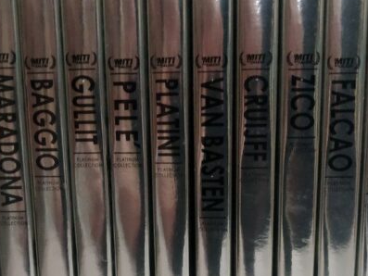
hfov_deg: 58.3
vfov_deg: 45.3
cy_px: 163
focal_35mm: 31
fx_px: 330
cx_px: 194
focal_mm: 3.94
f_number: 1.9
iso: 1600
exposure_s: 1/17
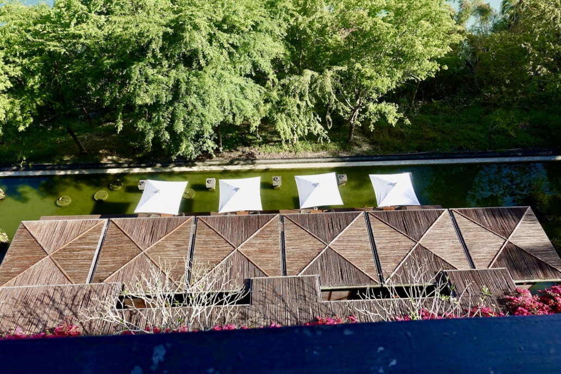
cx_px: 280
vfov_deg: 53.1
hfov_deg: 73.7
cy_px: 187
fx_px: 374
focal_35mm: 24
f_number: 5.6
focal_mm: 8.8
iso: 125
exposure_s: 1/250
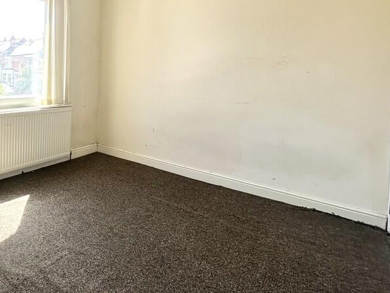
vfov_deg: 55.2
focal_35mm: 24
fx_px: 270
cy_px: 88
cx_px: 69
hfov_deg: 64.2
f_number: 2.2
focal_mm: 2.22
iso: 40
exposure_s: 1/130
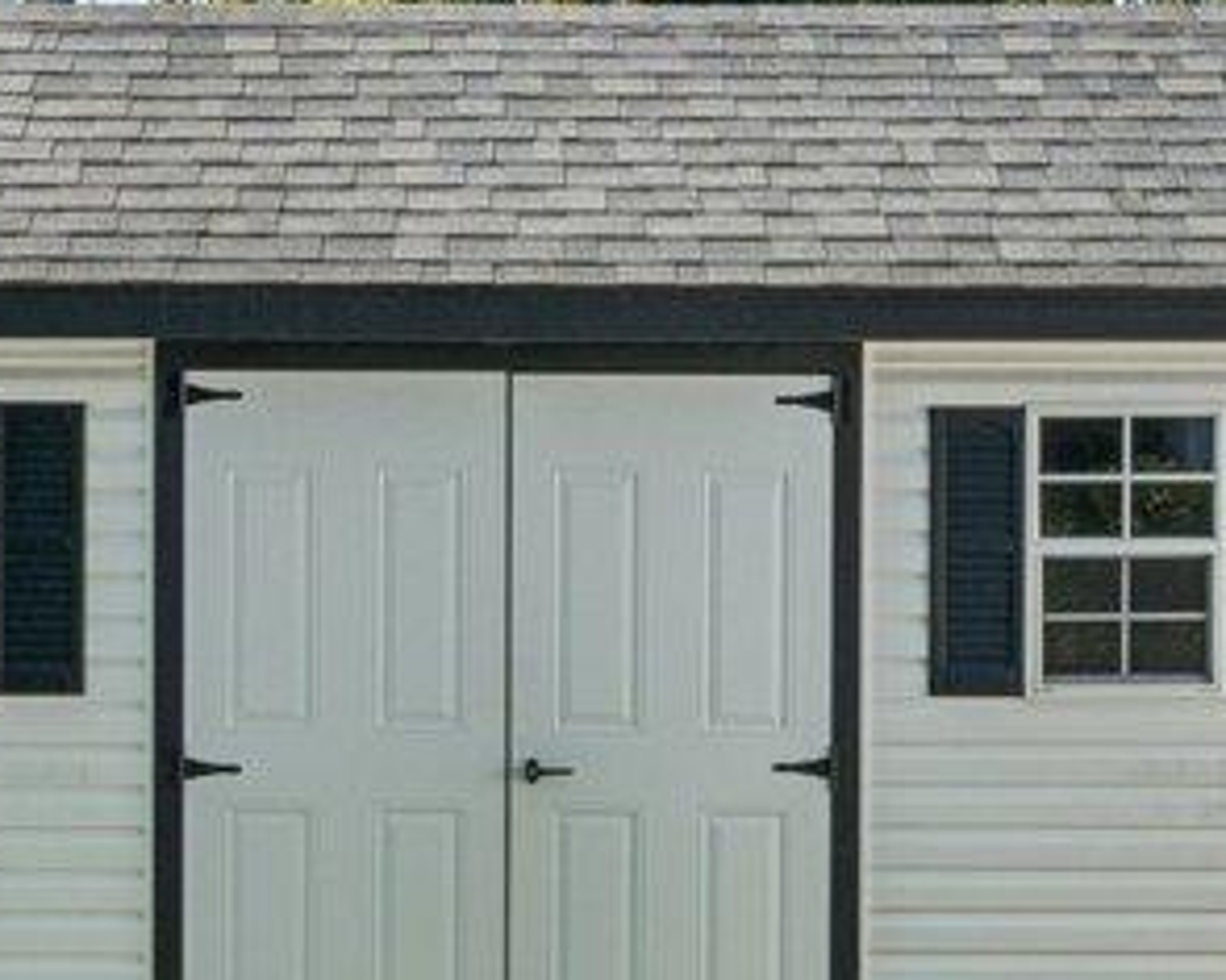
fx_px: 4026
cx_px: 538
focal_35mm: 111
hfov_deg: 17.3
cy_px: 427
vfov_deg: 13.9
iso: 160
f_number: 8
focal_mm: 17
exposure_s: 1/320
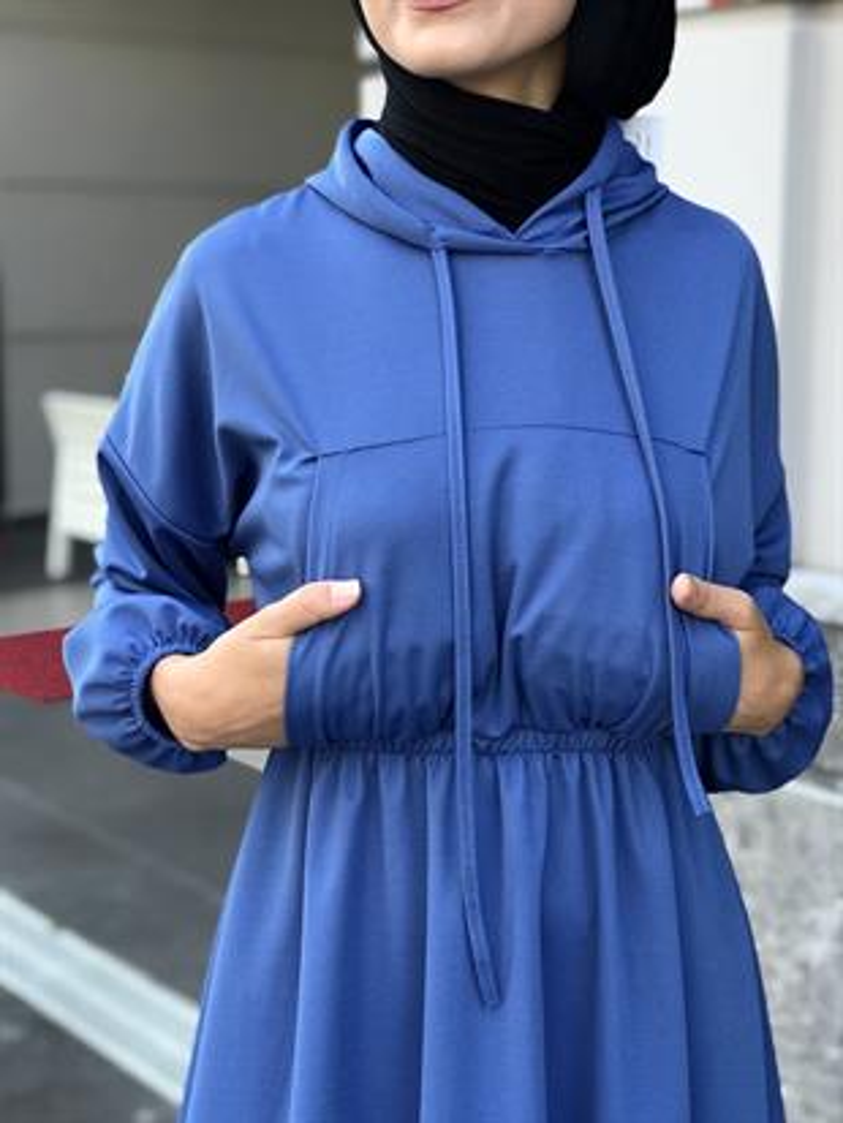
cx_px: 422
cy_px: 562
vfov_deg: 33.8
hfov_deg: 25.7
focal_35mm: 57
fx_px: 1850
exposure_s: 1/60
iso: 25
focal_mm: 6.6
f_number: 2.8
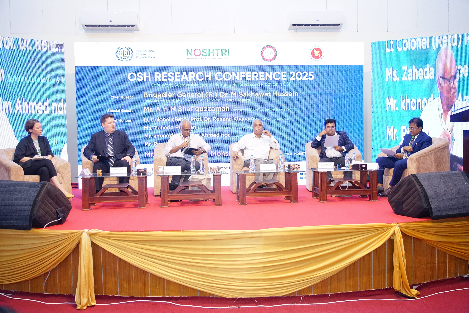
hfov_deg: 58.7
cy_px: 156
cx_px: 234
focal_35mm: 32
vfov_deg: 41.1
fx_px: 417
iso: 4000
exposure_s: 1/100
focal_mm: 32
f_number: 4
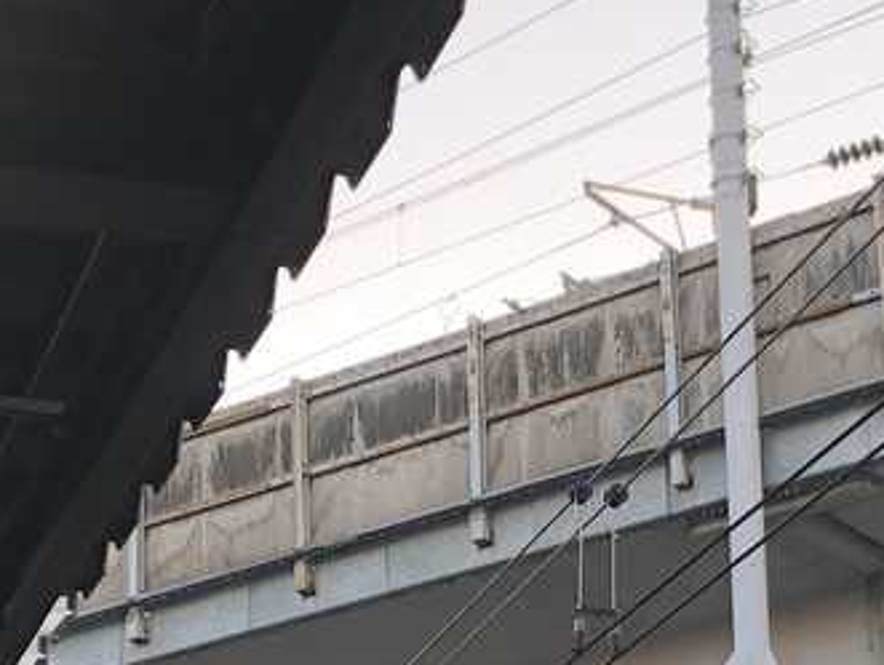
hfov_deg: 18.7
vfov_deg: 13.9
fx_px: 2684
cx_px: 529
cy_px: 678
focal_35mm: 105
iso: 40
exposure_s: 1/100
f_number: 1.8
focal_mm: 3.99
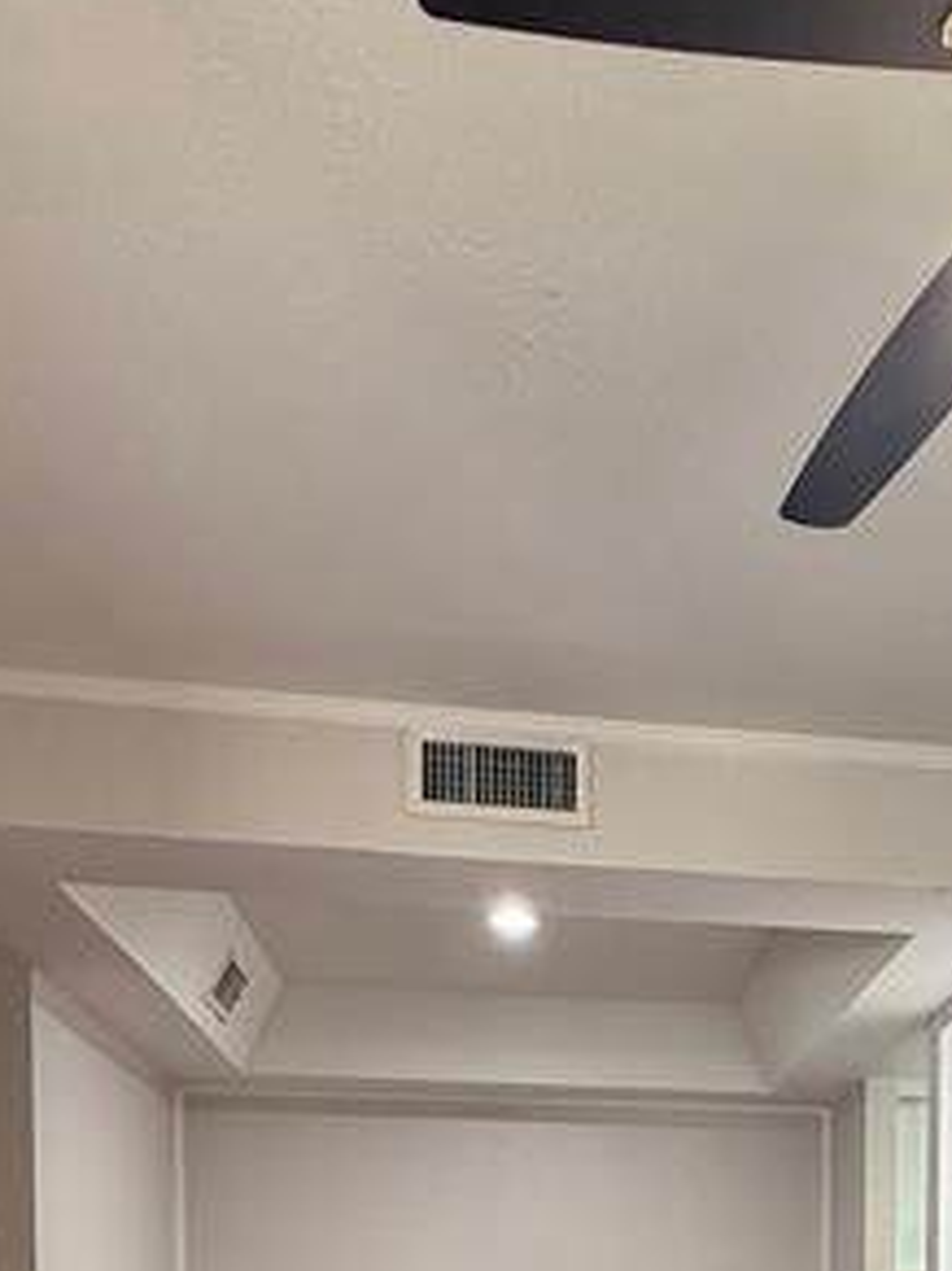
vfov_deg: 40.2
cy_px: 1411
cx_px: 742
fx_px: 1358
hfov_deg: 37.4
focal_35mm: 37
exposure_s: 1/60
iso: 250
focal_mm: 2.22
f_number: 2.2
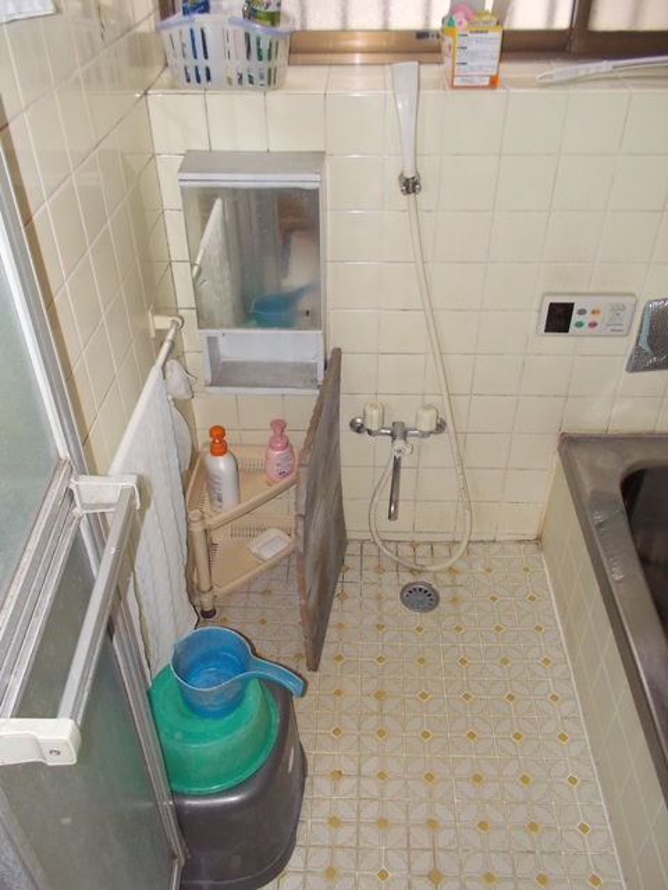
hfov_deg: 48.2
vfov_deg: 61.7
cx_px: 334
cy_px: 445
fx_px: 746
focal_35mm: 29
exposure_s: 1/25
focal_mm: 4.1
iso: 200
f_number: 3.3
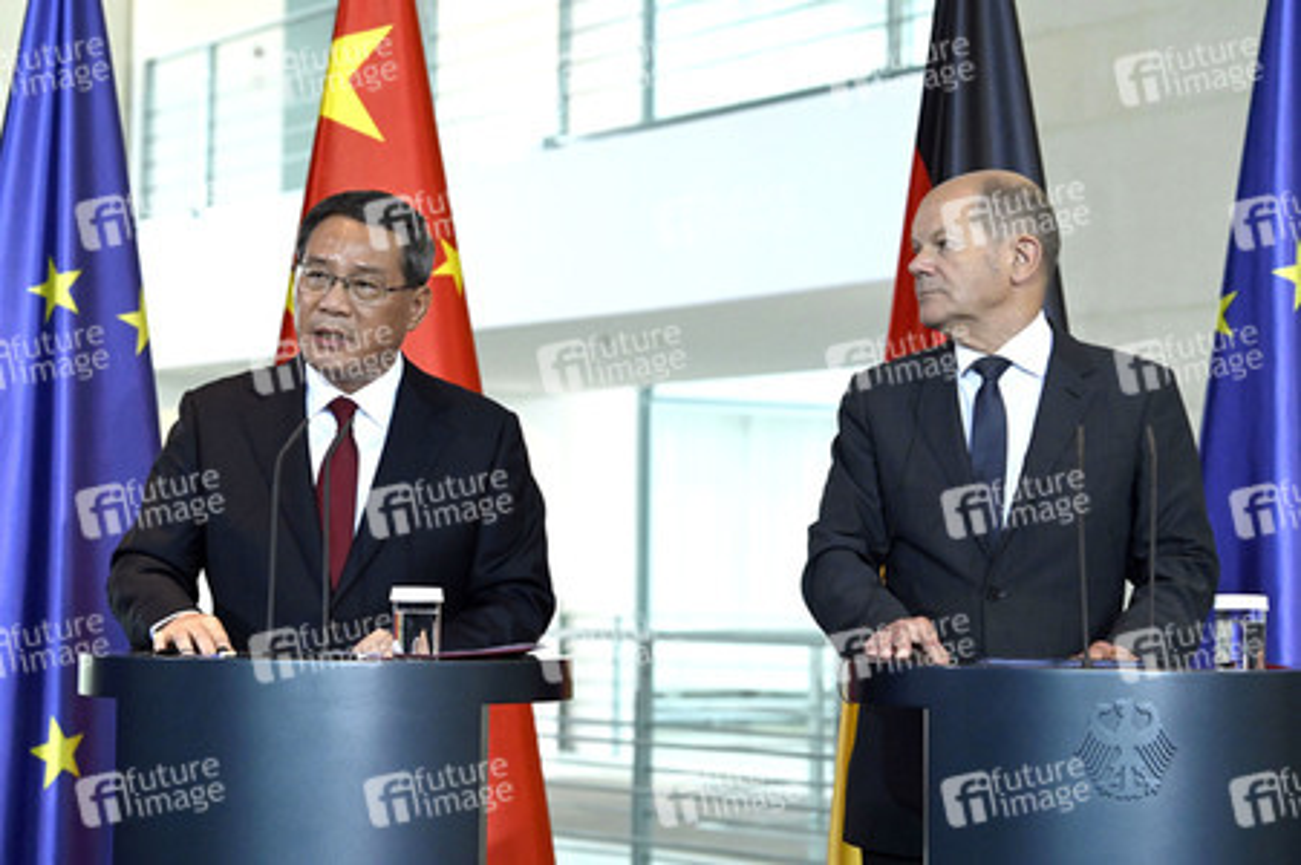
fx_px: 2961
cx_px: 650
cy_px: 432
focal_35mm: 82
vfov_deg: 16.6
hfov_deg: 24.8
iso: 6400
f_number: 5
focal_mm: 82
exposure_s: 1/800
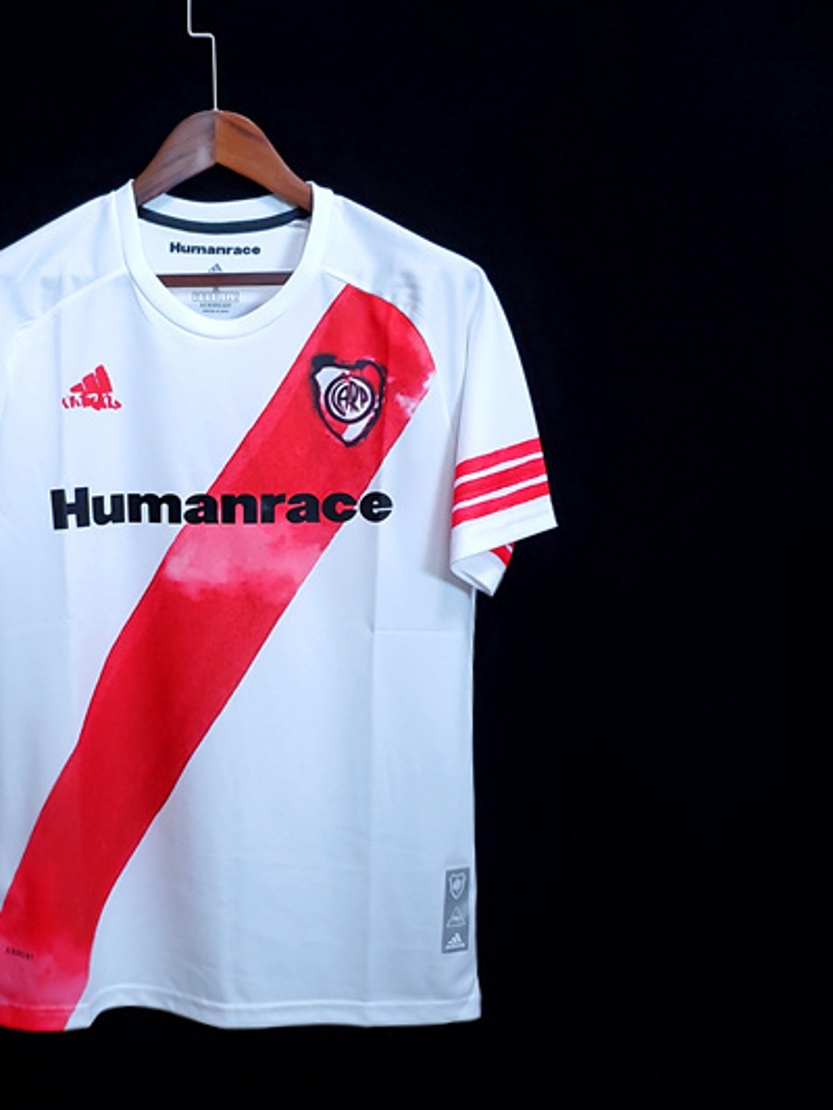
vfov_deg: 47.8
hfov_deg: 36.1
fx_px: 1251
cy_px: 523
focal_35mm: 39
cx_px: 217
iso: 200
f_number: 1.5
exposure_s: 1/30
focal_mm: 4.3
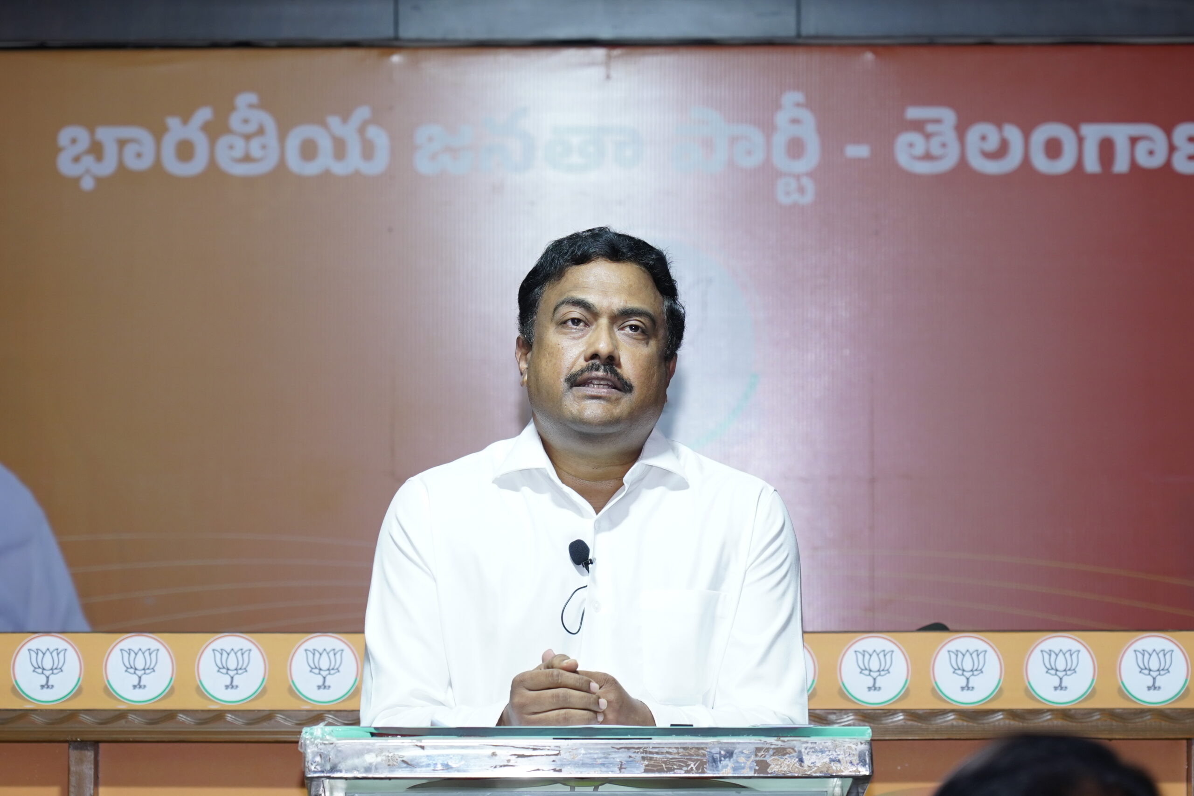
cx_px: 597
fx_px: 5207
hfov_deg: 13.1
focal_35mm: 157
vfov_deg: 8.7
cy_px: 398
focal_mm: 105
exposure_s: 1/125
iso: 500
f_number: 5
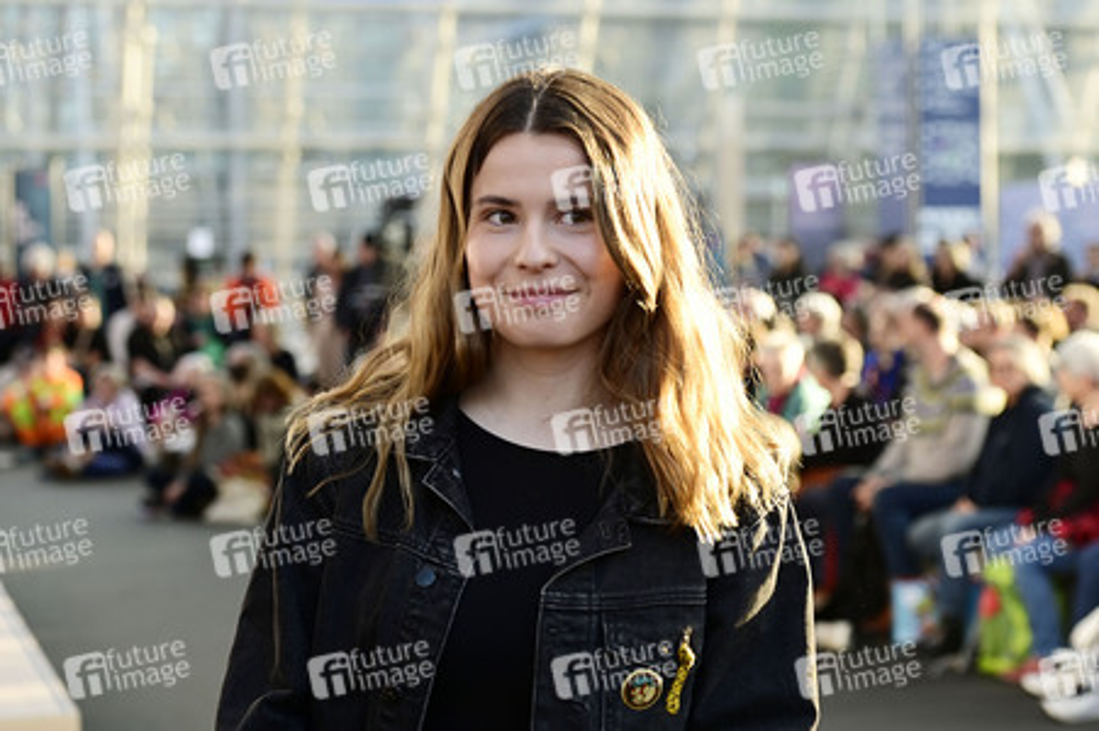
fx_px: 2288
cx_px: 550
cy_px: 366
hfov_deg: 27.0
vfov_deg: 18.2
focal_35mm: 75
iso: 320
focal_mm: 75
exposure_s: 1/160
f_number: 4.5
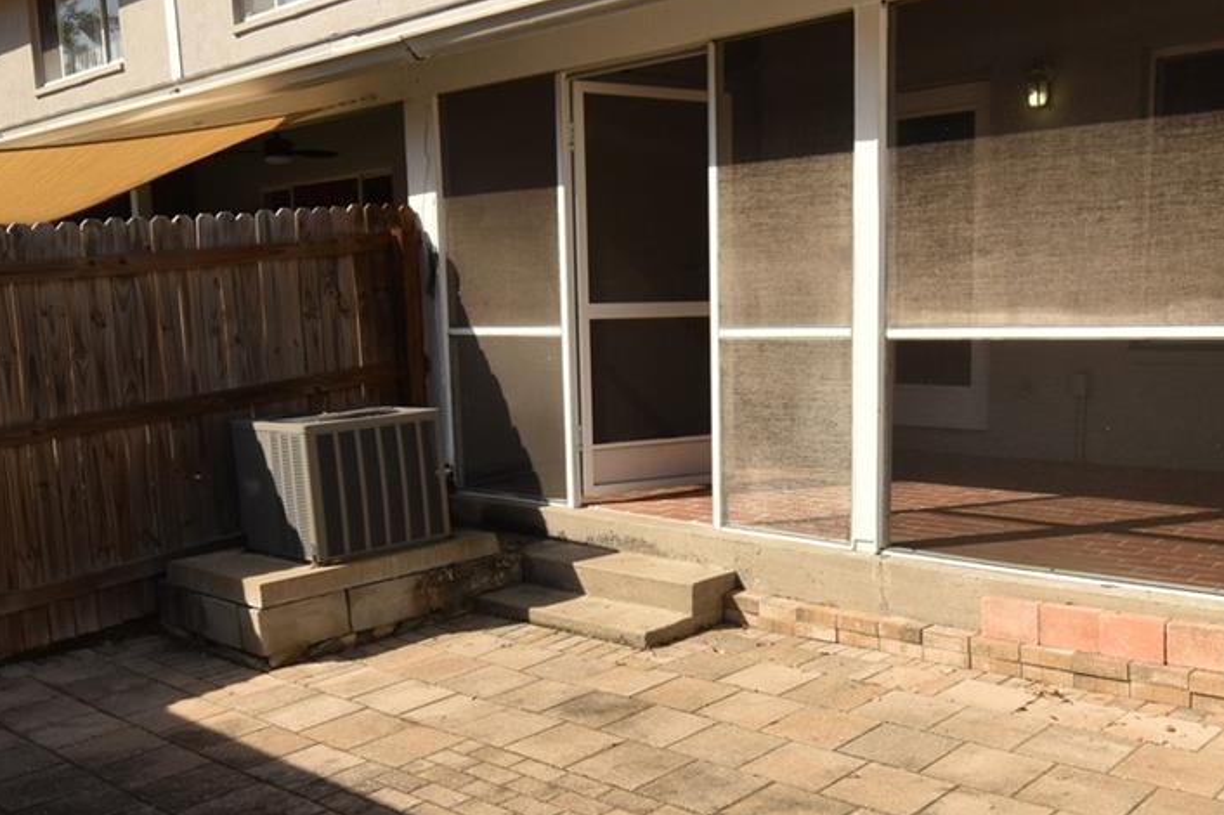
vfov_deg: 38.7
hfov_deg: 55.8
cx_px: 657
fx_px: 1155
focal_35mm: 34
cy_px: 494
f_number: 10
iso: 400
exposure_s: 1/800
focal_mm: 10
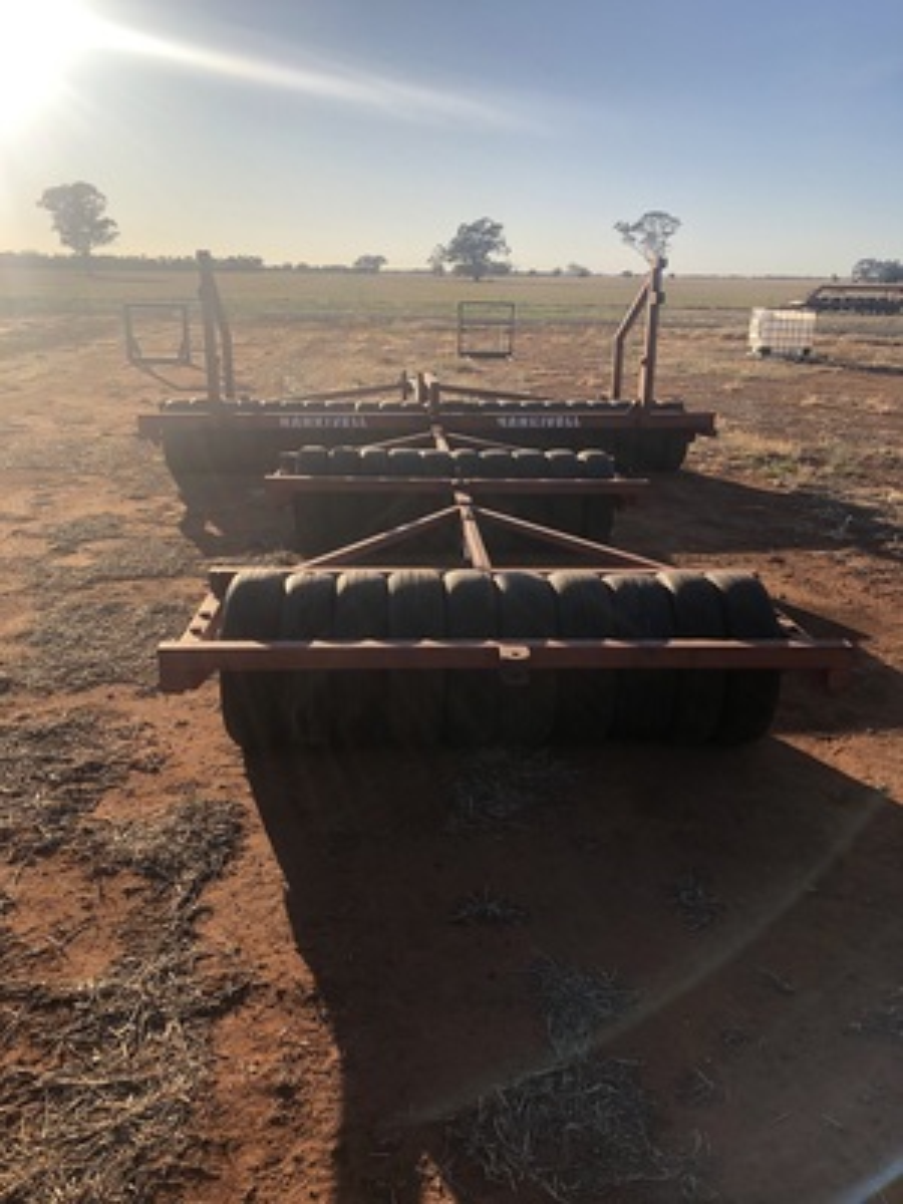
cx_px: 452
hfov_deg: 49.7
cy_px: 602
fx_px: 974
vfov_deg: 63.4
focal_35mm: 28
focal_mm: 3.99
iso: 20
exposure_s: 1/1453
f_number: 1.8
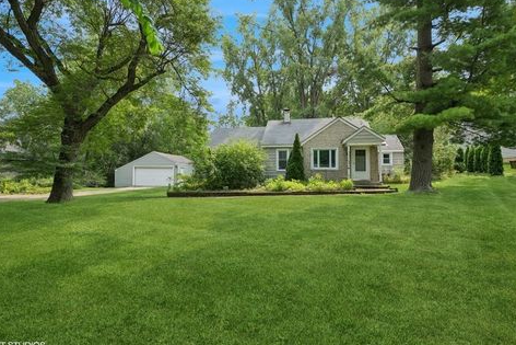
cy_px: 168
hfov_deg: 90.0
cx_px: 250
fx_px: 258
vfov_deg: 67.4
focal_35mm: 18
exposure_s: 1/125
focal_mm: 17
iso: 200
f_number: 9.5
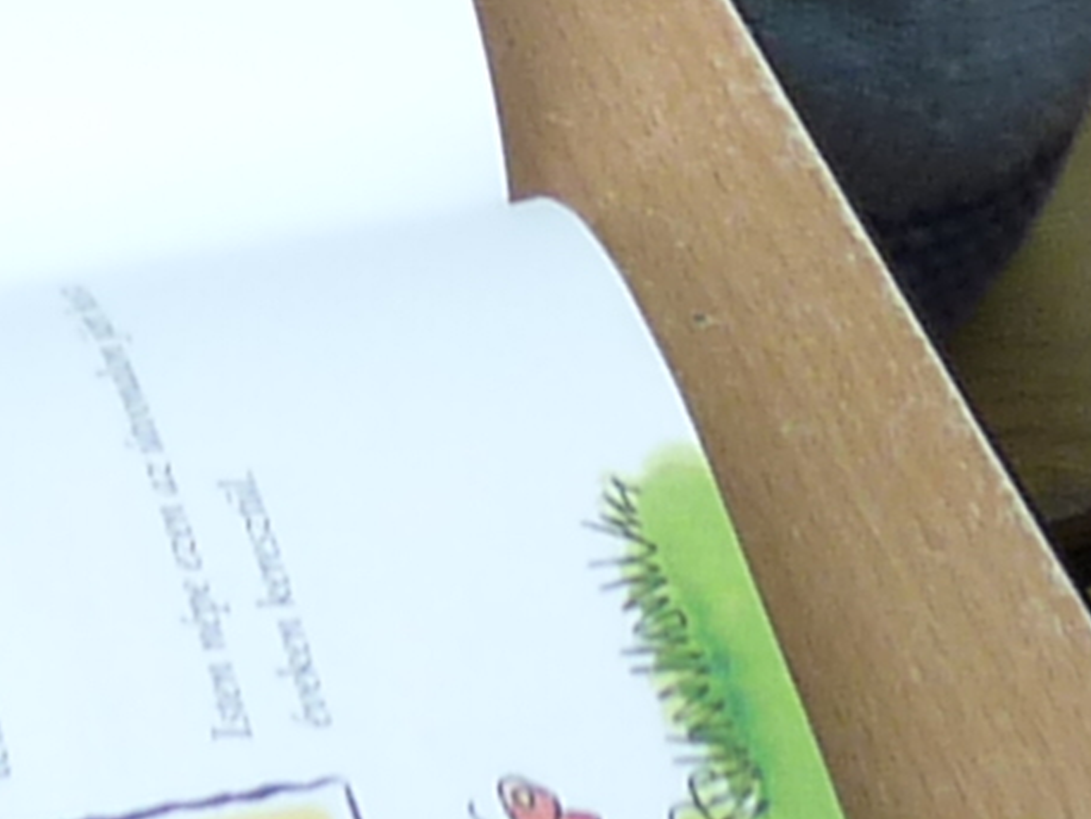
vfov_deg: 6.2
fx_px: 6780
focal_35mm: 215
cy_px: -1988
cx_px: 698
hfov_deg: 9.2
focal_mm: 4.8
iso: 125
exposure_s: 1/30
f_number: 2.8
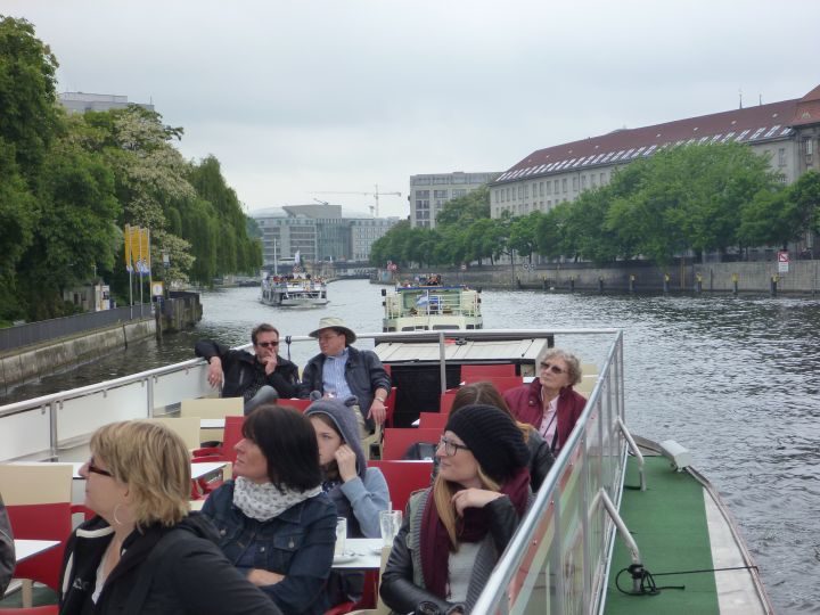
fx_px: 1469
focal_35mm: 62
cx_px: 410
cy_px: 308
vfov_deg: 23.7
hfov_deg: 31.2
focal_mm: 11
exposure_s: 1/160
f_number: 5.2
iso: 125
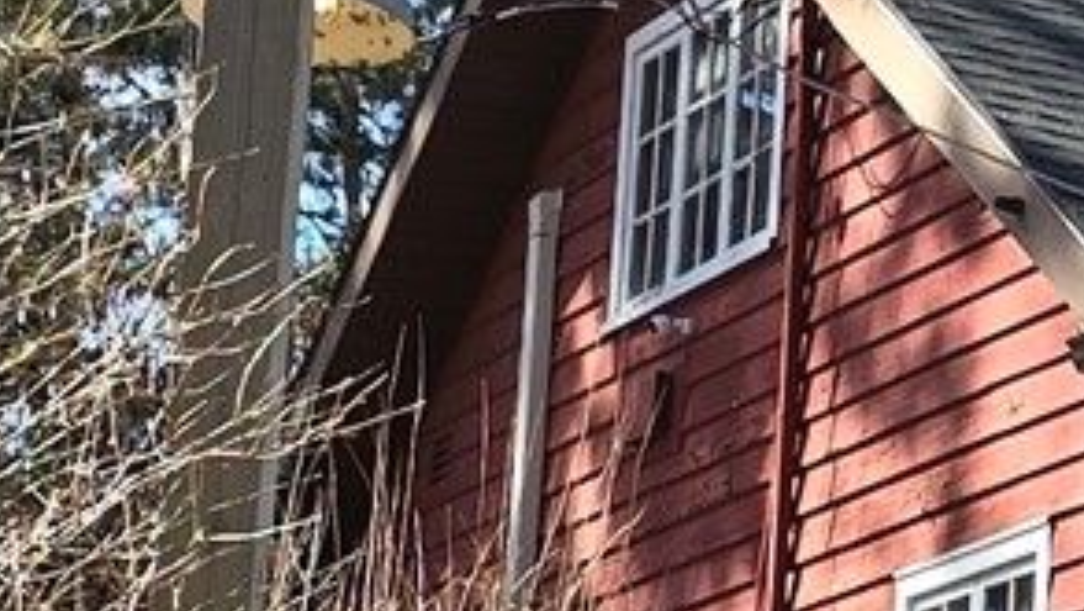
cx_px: 2002
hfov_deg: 11.4
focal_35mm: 175
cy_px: 685
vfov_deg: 6.9
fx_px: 5031
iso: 12
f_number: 1.7
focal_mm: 6.3
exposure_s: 1/227
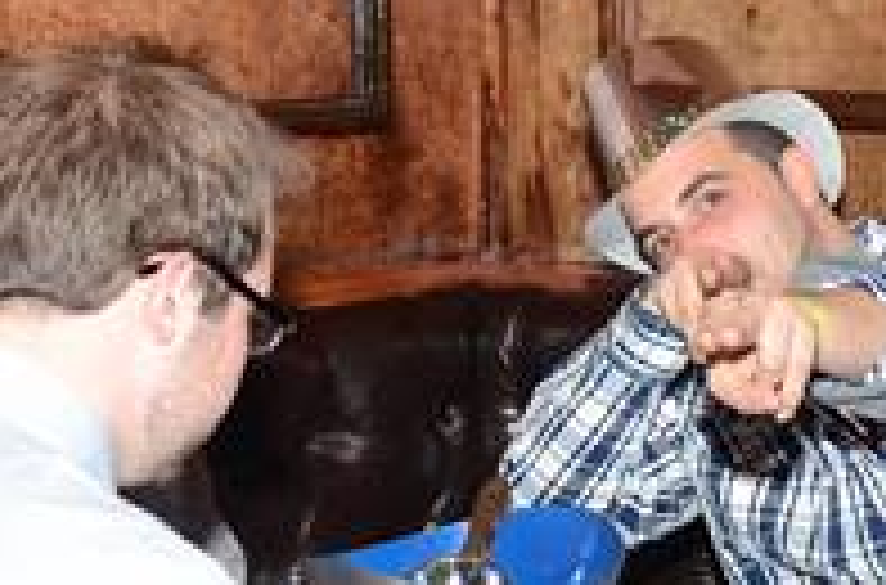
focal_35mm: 121
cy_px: 405
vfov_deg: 11.2
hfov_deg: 16.8
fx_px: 2978
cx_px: 652
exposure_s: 1/40
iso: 1250
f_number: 3.5
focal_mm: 29
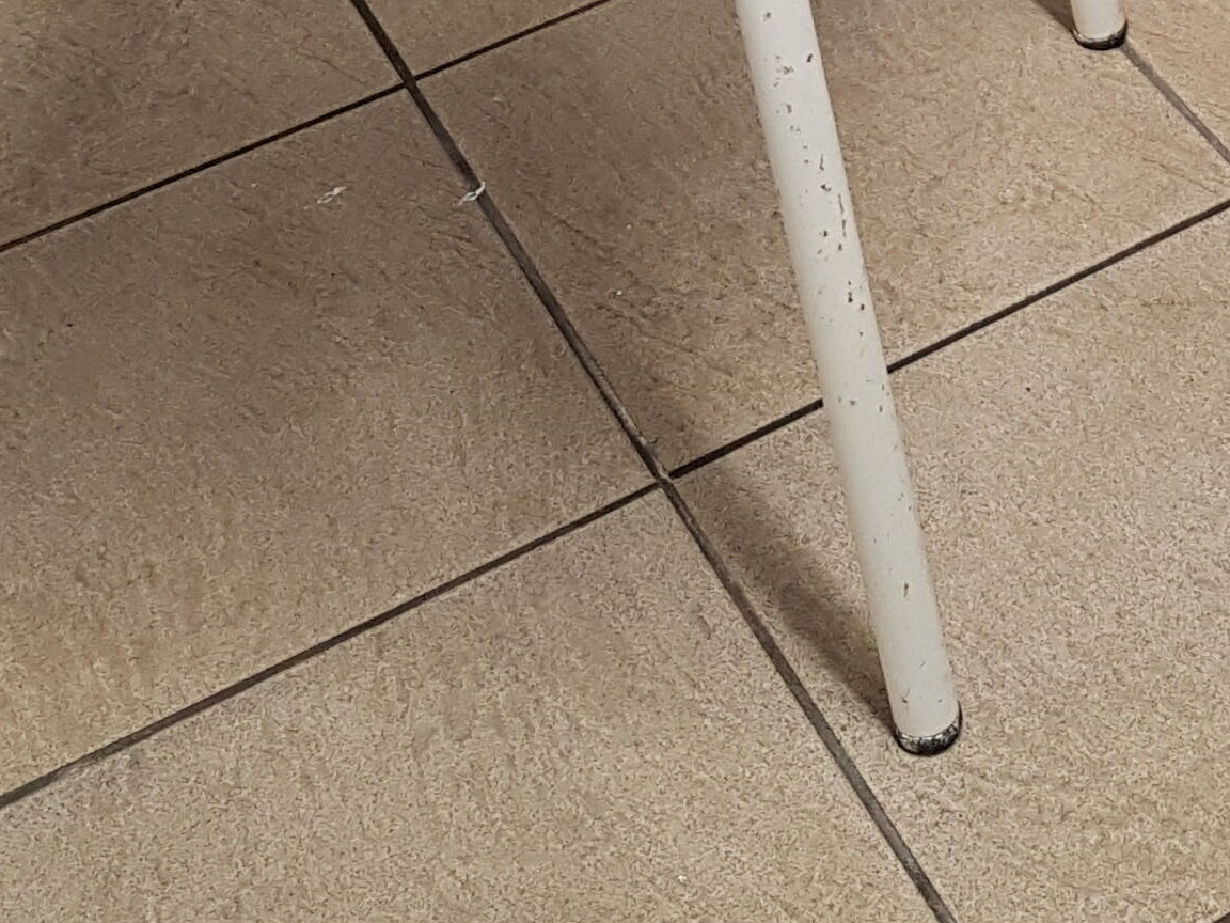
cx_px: 1047
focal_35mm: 91
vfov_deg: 14.6
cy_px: -652
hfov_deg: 21.2
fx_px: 3233
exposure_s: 1/50
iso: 125
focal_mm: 4.2
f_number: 1.7
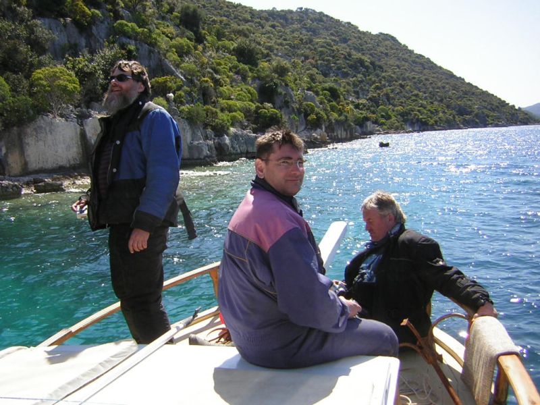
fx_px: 562
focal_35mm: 36
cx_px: 270
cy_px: 202
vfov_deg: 39.7
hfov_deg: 51.4
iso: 50
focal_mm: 4.7
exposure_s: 1/242
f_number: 5.2
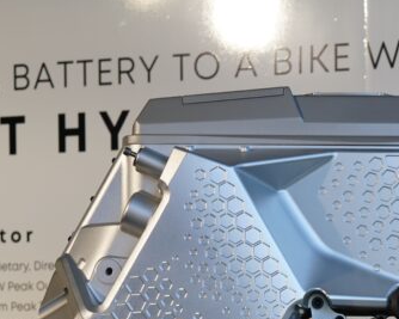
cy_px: 401
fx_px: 1700
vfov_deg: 10.5
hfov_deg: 13.1
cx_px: 437
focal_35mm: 144
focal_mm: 50
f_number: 4
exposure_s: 1/160
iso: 125
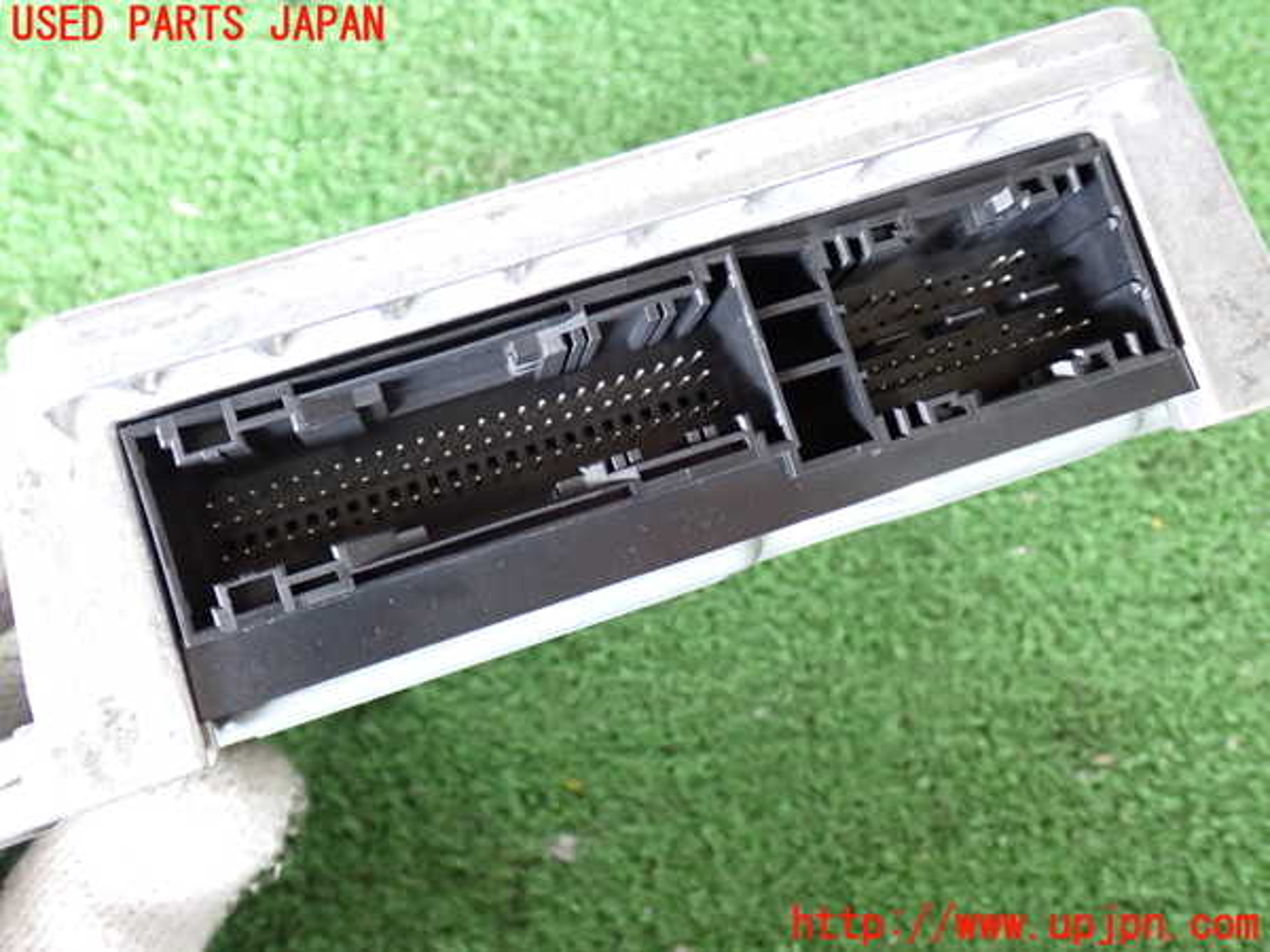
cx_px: 635
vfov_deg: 37.7
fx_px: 1394
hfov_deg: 49.0
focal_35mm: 38
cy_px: 476
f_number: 2.7
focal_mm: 6.83
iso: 500
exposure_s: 1/40
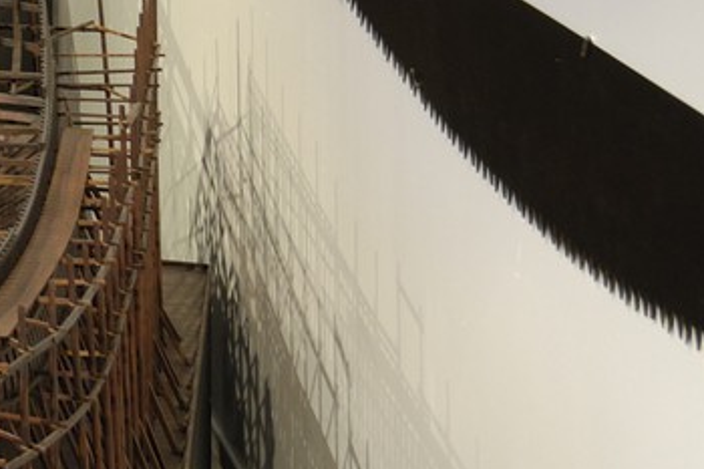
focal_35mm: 137
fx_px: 2678
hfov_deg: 13.2
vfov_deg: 9.3
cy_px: -513
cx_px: -636
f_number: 8
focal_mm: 20
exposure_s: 2
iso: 100
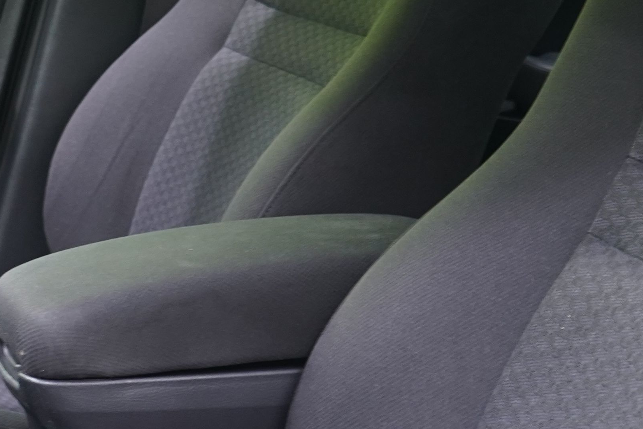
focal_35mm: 104
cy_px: 216
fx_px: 1858
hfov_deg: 19.0
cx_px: -27
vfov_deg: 13.2
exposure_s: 1/15
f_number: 5
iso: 1250
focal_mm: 28
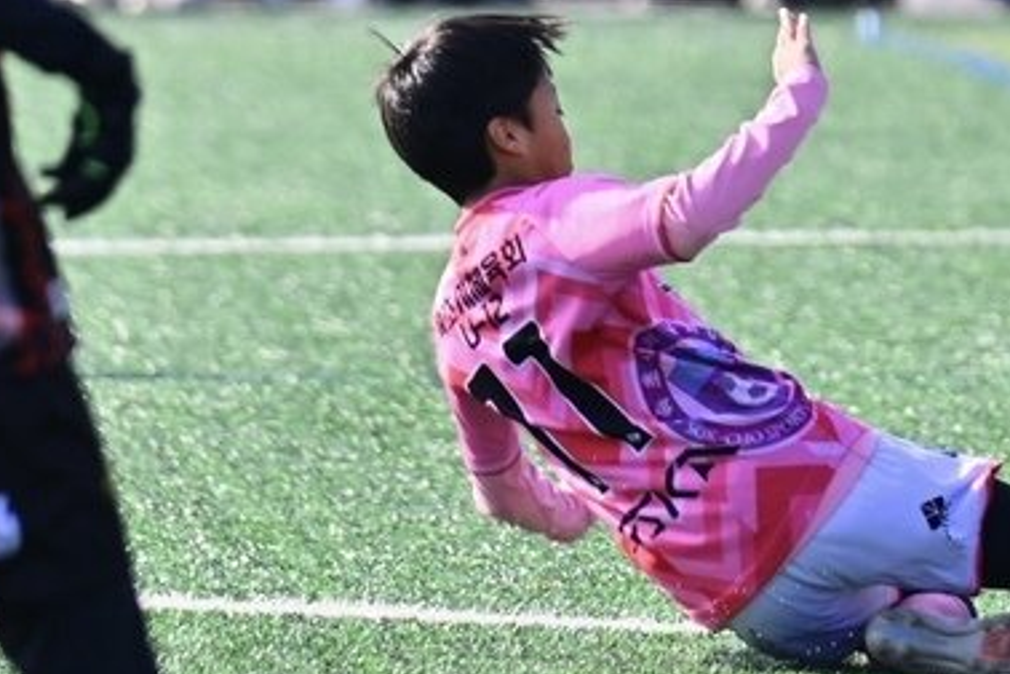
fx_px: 20788
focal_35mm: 741
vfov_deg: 1.9
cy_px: 111
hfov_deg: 2.8
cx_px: 807
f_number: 4
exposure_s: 1/1000
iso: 100
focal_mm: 200
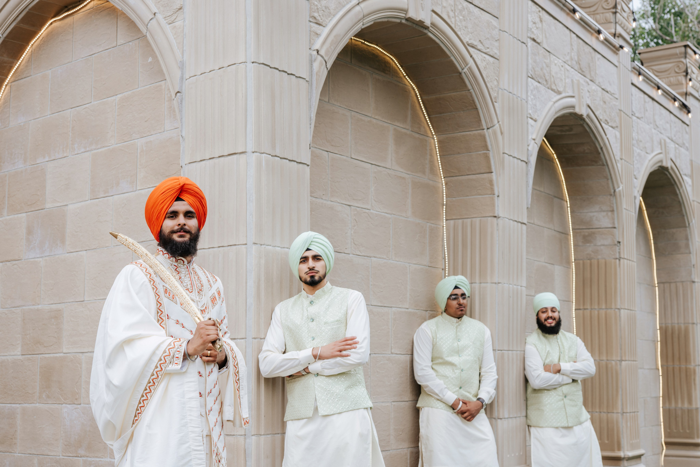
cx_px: 350
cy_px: 234
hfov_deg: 39.6
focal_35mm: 50
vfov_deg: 27.0
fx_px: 972
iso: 160
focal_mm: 50
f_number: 5
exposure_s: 1/400
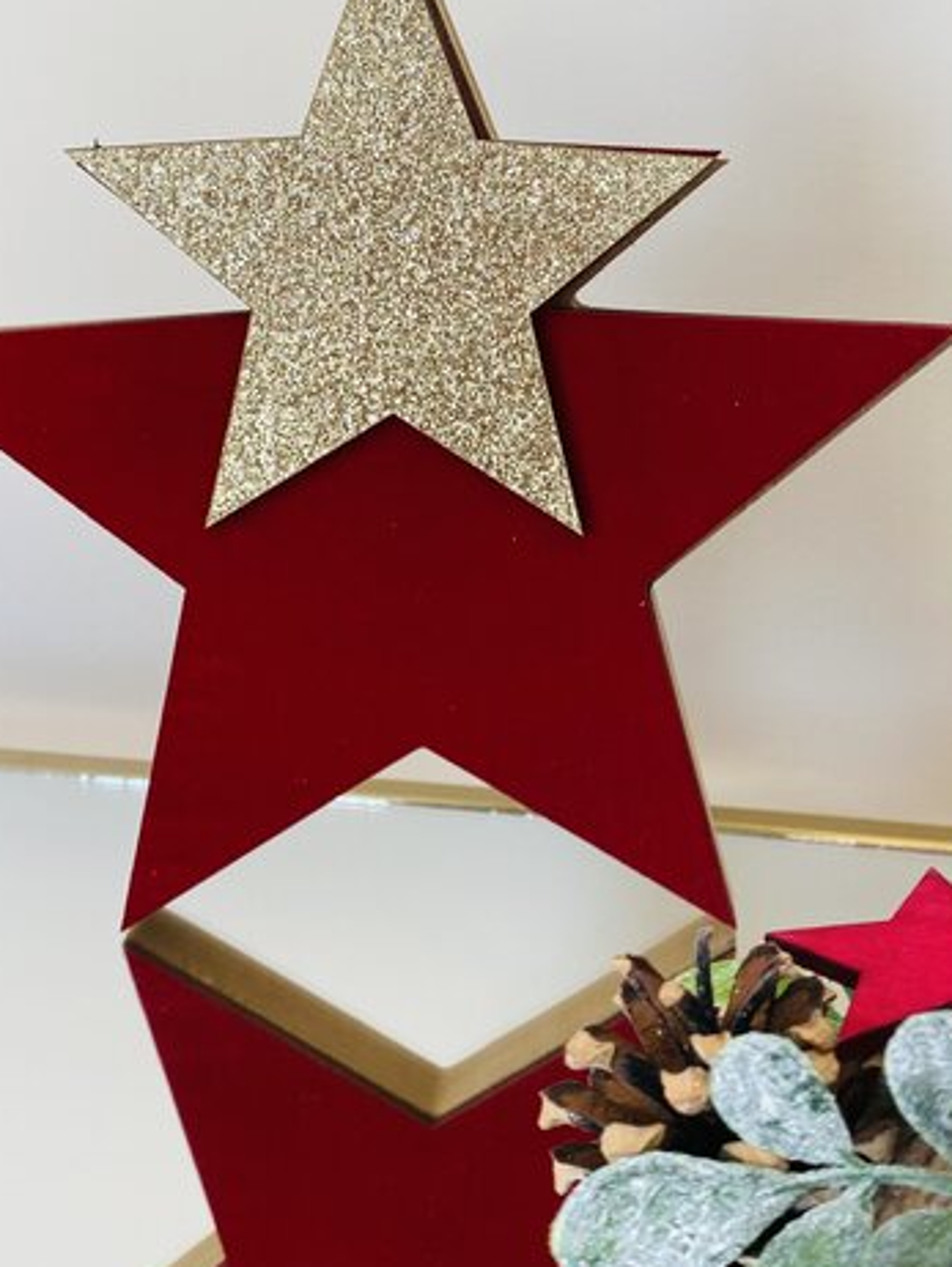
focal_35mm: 45
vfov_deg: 42.0
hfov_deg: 32.2
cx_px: 540
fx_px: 1649
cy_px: 603
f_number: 1.8
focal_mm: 4.25
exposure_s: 1/100
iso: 64
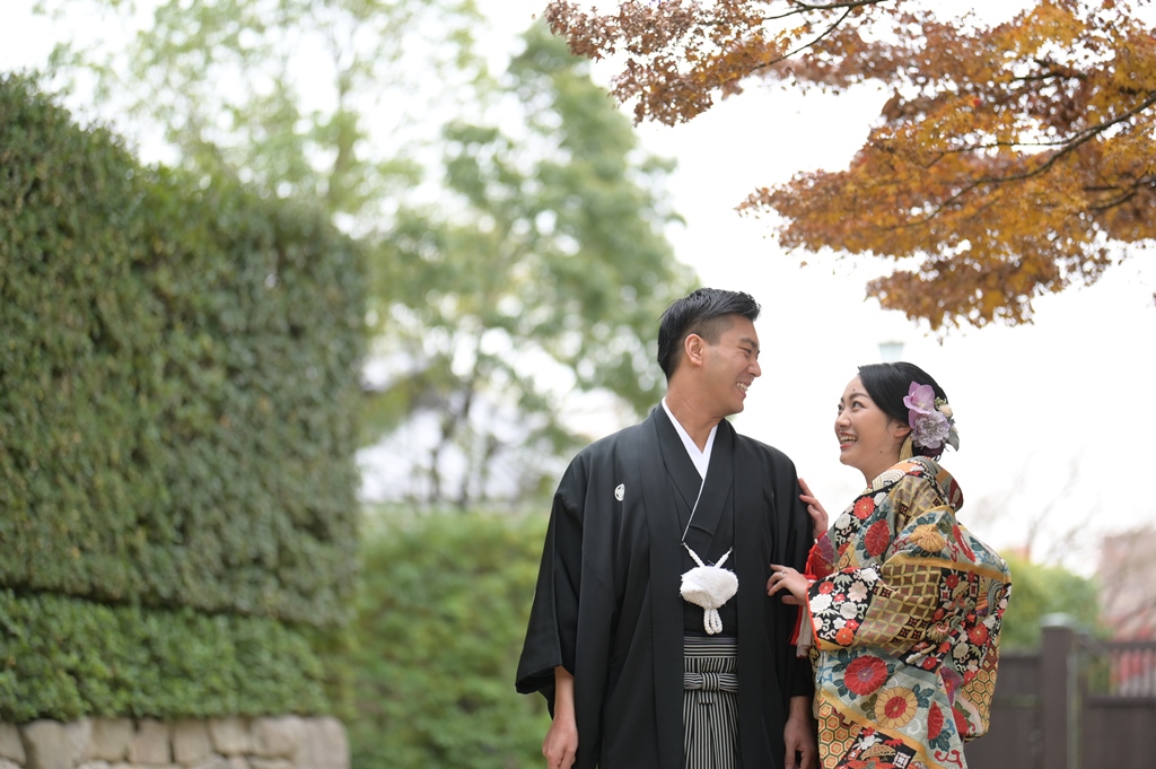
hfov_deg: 23.9
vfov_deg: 16.0
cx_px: 578
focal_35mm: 85
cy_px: 384
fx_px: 2727
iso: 320
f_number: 1.8
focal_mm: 85
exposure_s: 1/500
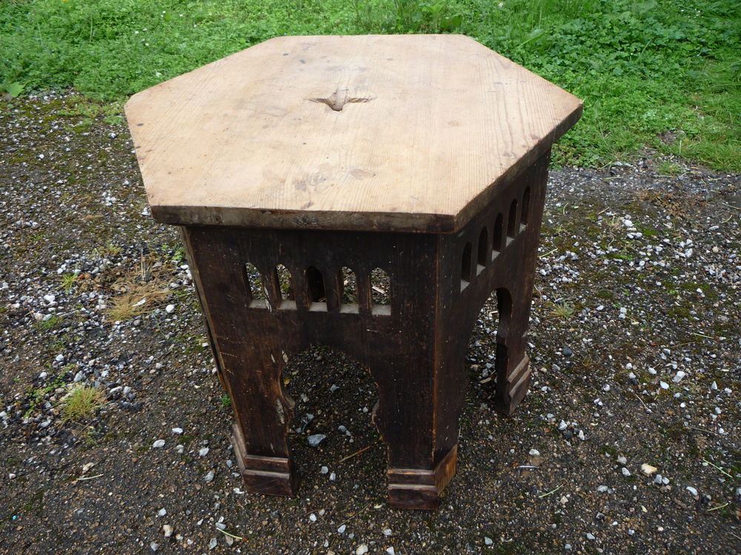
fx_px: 642
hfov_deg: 60.0
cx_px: 370
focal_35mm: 30
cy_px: 278
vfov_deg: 46.8
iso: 100
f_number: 3.3
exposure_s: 1/100
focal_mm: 5.2
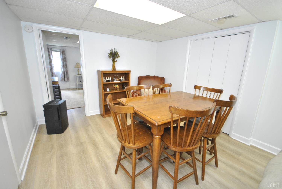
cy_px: 94
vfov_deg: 77.5
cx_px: 141
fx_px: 118
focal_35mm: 15
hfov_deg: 100.3
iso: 400
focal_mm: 10
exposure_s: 1/20
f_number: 4
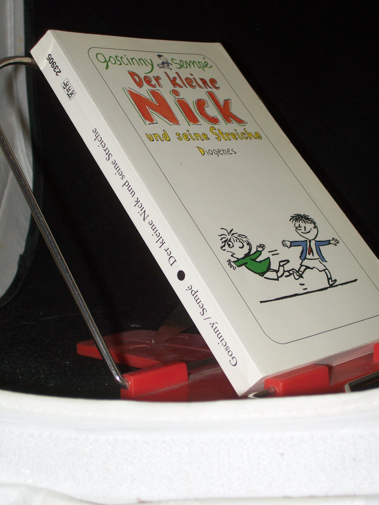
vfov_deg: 29.4
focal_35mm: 66
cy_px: 252
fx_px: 963
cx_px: 190
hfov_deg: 22.3
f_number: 3.6
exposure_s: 1/80
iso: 80
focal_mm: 11
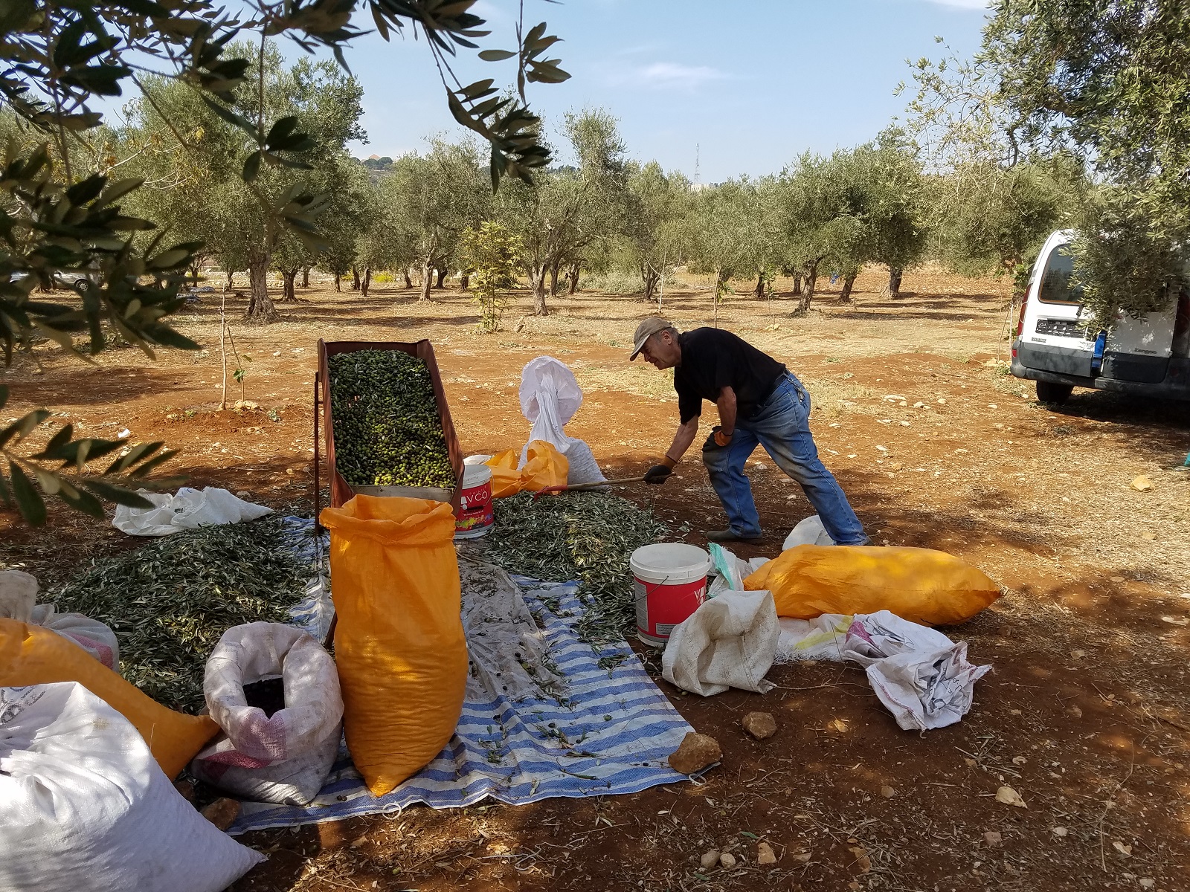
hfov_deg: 67.3
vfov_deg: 53.1
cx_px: 595
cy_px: 446
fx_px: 894
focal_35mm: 26
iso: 50
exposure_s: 1/1452
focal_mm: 4.2
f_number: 1.7
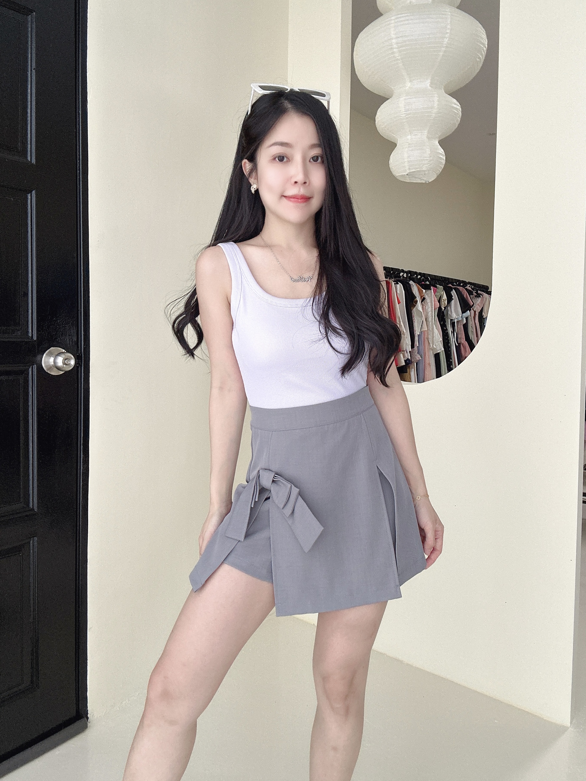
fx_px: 519
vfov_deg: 73.9
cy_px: 390
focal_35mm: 23
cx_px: 293
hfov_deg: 58.9
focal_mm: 2.69
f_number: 1.9
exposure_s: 1/66
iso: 80
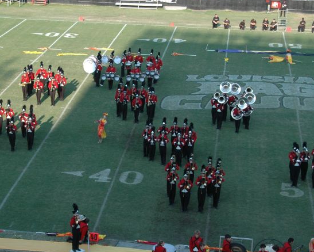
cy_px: 113
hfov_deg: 19.1
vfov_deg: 15.4
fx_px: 930
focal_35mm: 100
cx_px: 82
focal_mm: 38
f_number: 7.1
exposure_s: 1/200
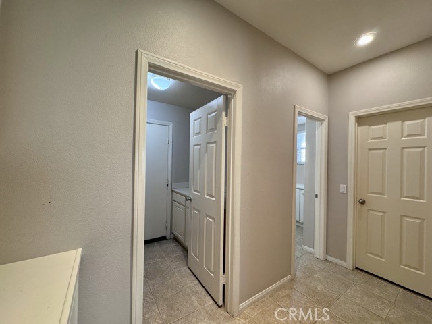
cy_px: 162
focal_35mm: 14
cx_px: 216
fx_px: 175
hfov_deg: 102.1
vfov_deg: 85.7
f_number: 2.2
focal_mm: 2.22
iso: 320
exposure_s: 1/120
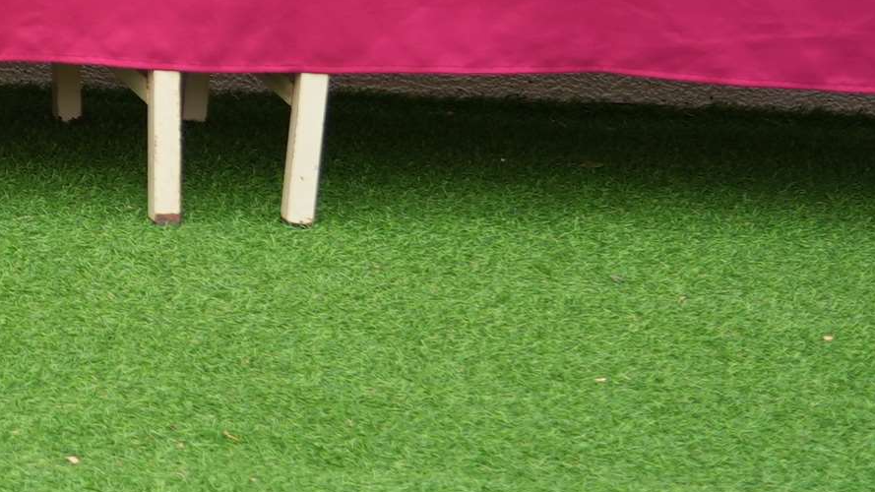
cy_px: -1014
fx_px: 4663
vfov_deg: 5.6
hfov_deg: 9.3
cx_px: -1373
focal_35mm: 201
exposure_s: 1/200
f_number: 4.5
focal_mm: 37
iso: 100
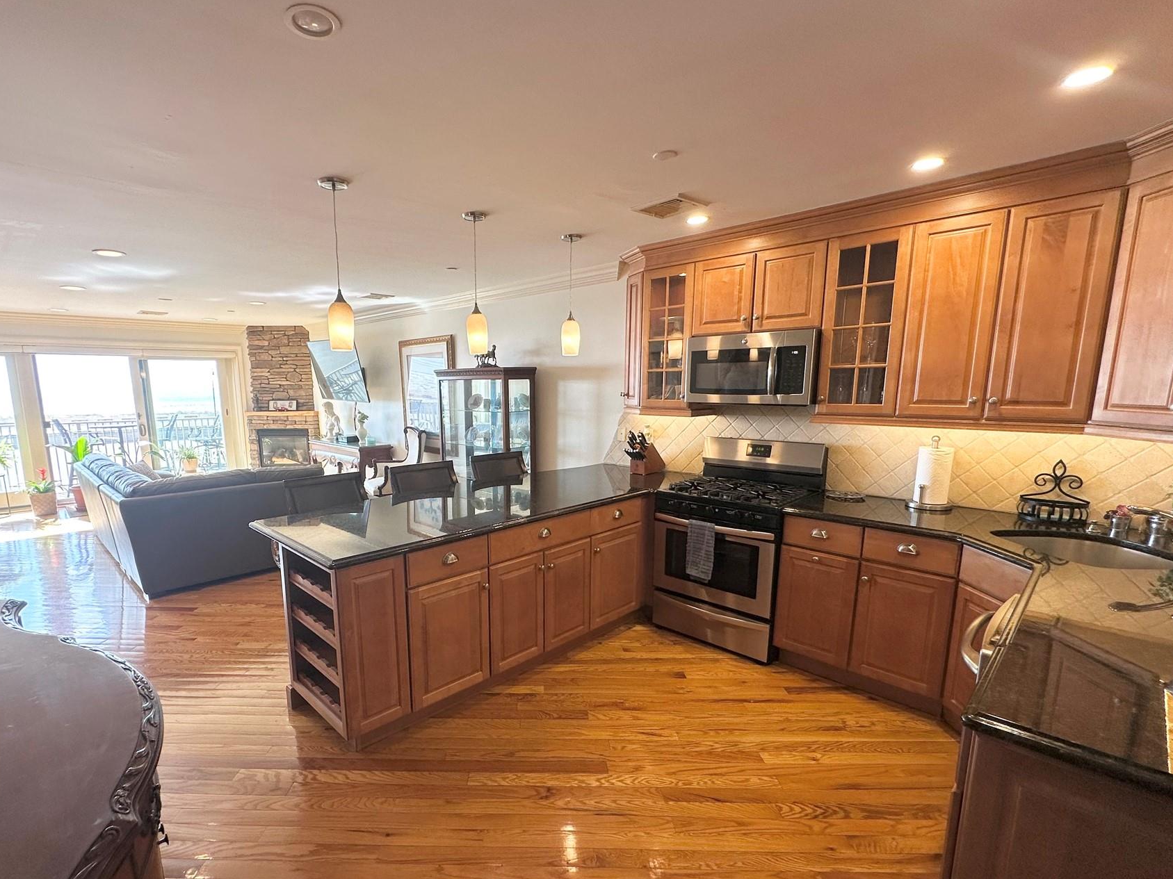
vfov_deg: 74.5
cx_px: 515
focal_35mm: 17
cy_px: 485
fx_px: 576
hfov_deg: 90.6
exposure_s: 1/120
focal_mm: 2.22
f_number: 2.2
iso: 50
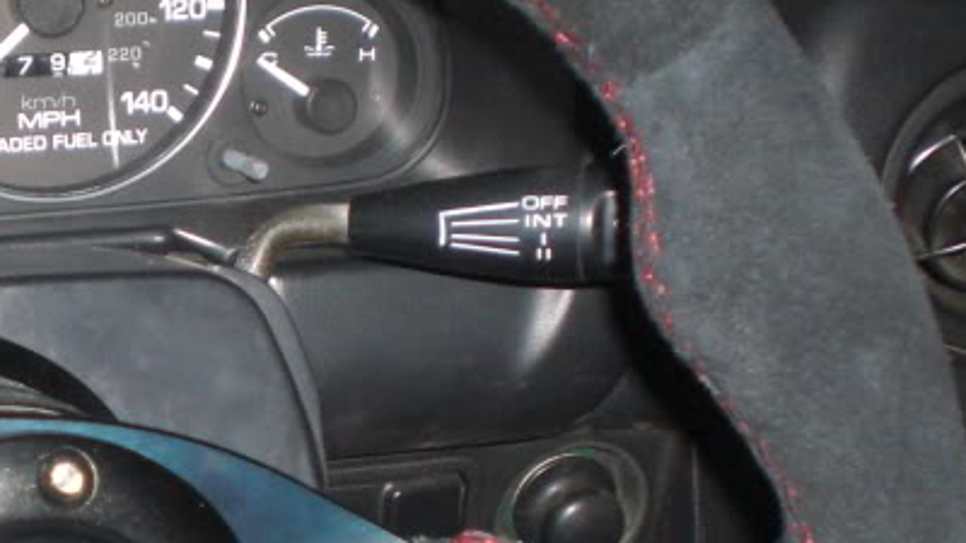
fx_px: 2715
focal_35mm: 106
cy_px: 584
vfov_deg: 11.3
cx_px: 14
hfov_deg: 19.6
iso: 200
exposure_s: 1/60
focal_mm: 6.3
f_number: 3.1
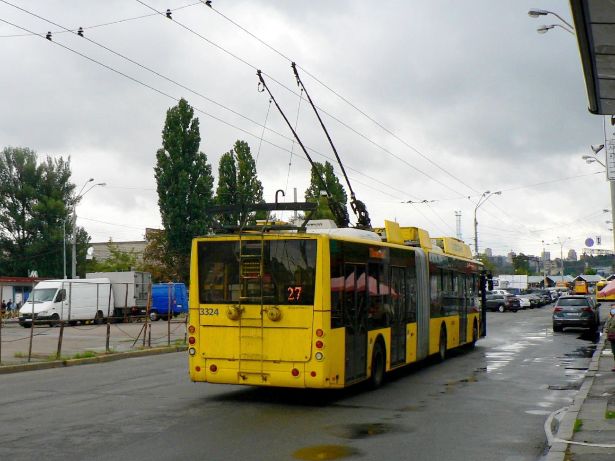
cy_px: 230
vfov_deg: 39.7
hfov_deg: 51.4
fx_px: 640
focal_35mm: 36
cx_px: 308
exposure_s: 1/320
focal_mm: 6
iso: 80
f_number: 2.8
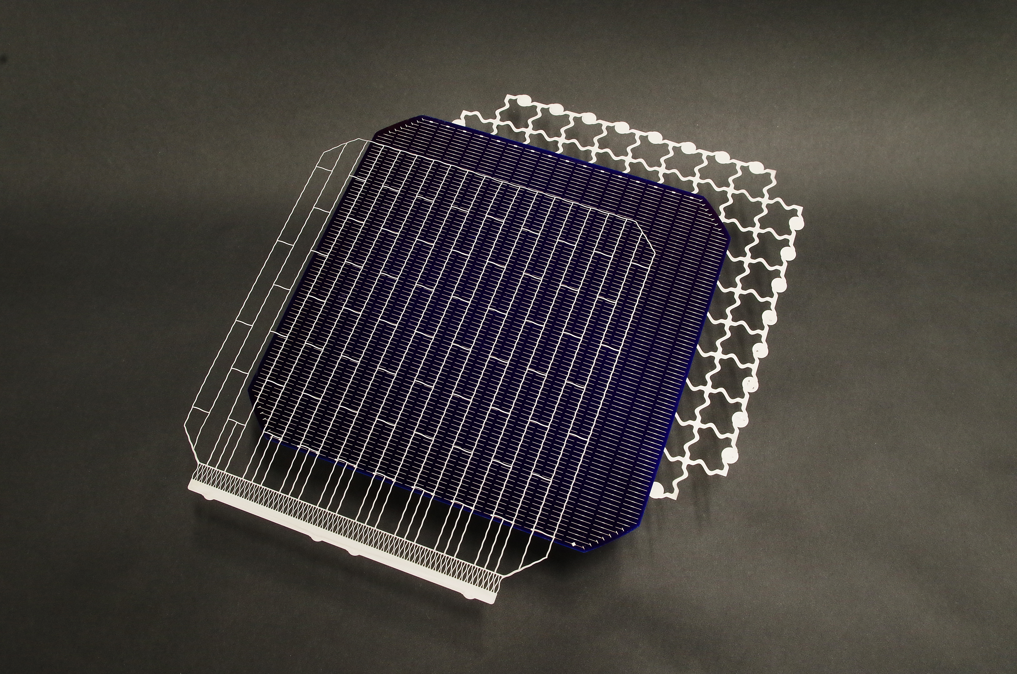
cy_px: 337
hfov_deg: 53.2
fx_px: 1015
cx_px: 508
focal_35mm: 36
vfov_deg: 36.7
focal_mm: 24.38
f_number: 11
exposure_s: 1/5
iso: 1600
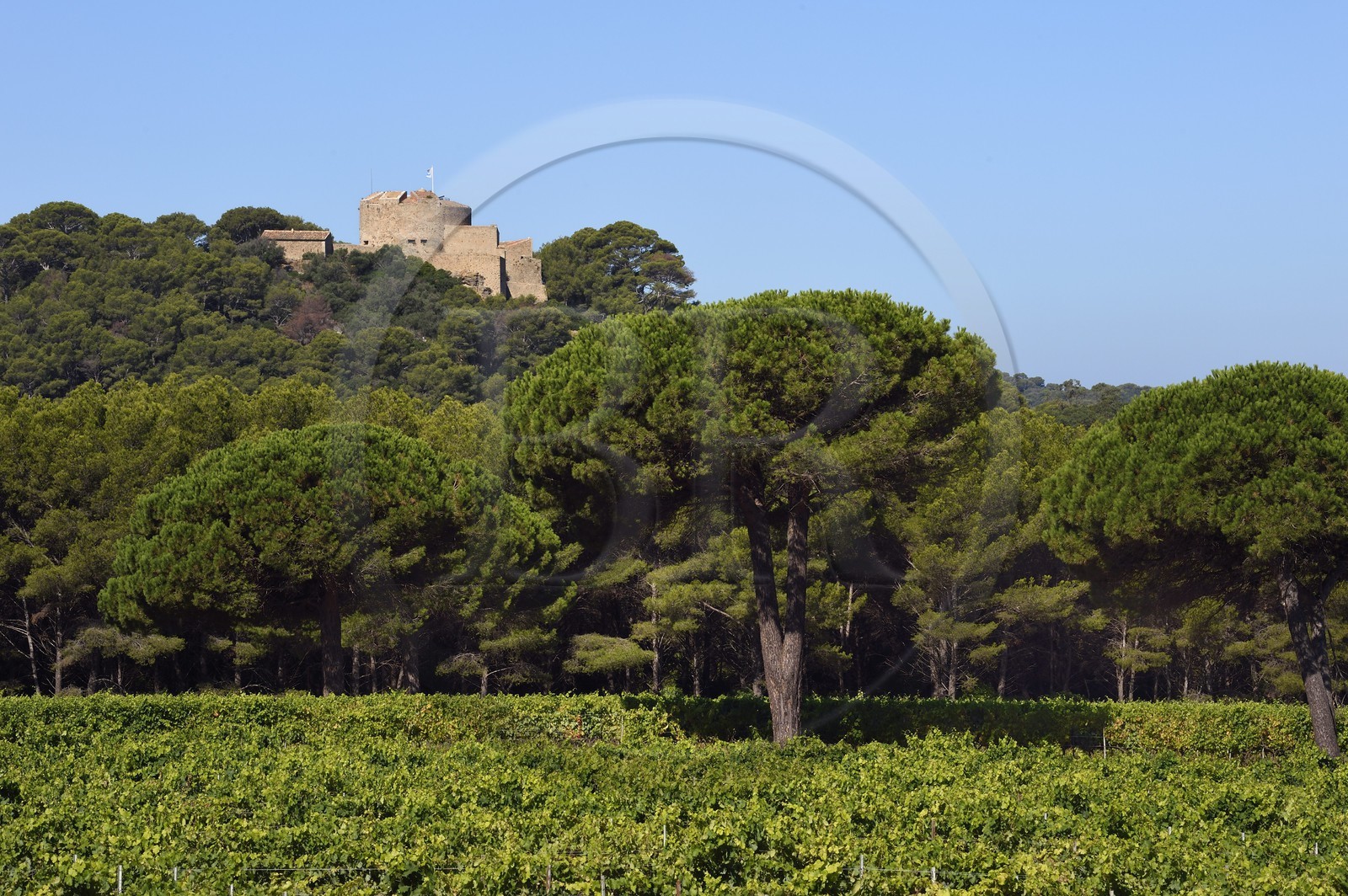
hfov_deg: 14.7
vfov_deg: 9.8
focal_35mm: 140
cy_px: 448
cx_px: 674
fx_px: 5238
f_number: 14
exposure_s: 1/250
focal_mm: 140
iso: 200
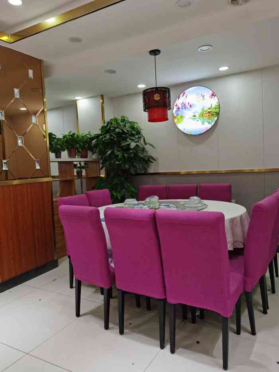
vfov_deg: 65.3
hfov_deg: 51.4
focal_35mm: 27
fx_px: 290
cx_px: 140
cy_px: 186
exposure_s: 1/172
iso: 50
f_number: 1.6
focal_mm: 5.56
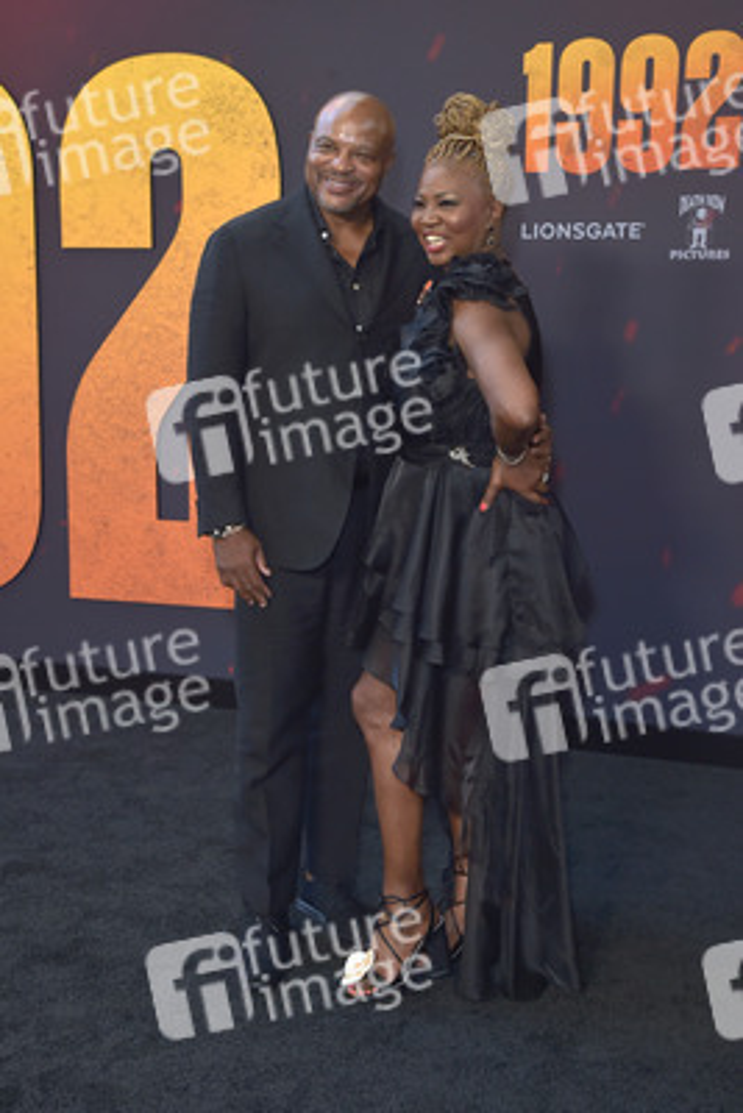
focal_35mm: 46
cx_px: 372
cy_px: 556
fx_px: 1423
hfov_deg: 29.3
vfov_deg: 42.7
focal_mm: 46
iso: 640
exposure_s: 1/250
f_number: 6.3
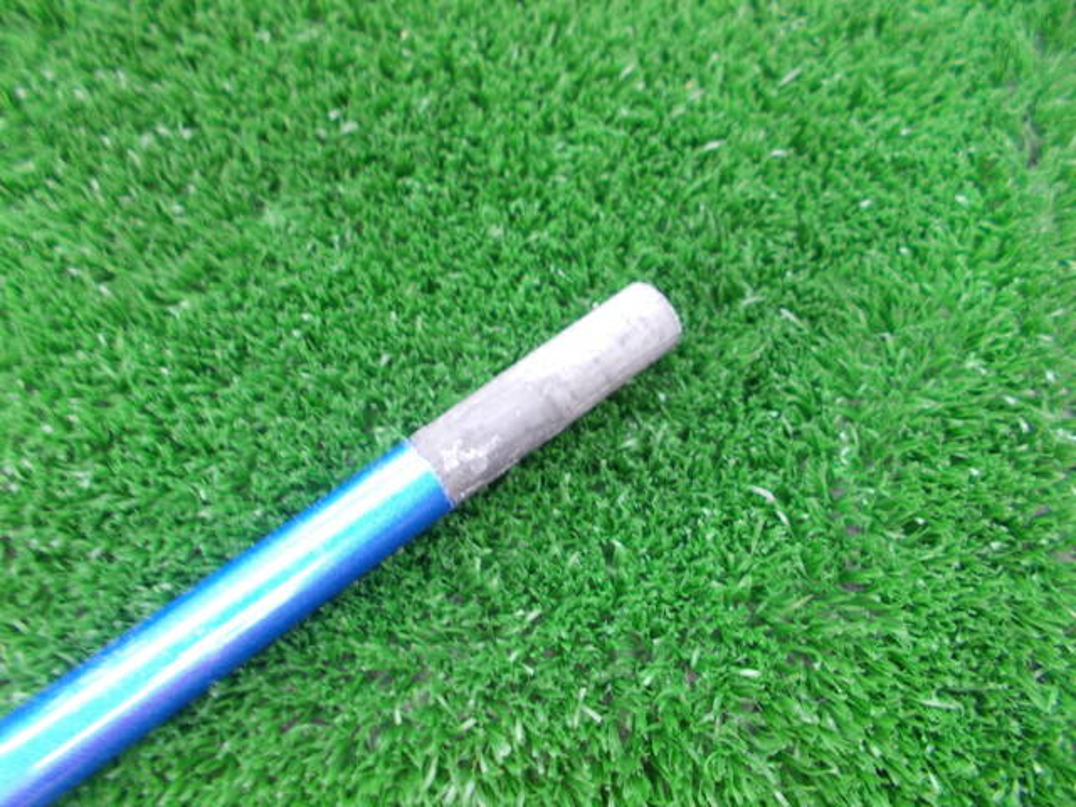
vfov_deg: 53.1
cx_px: 538
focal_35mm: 26
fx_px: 808
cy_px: 404
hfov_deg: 67.3
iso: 200
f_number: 3.2
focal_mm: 4.6
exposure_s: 1/8
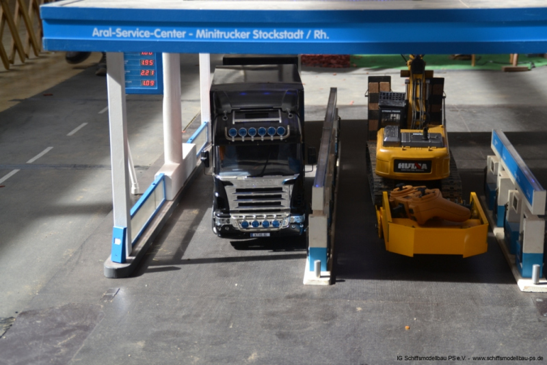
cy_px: 182
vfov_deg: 23.8
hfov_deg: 35.0
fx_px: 866
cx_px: 274
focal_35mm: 57
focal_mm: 38
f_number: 5.6
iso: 140
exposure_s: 1/125
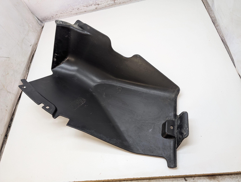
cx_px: 120
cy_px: 91
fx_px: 167
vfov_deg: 56.9
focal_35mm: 24
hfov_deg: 71.5
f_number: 1.68
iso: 62
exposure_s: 1/23.8
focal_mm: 6.9
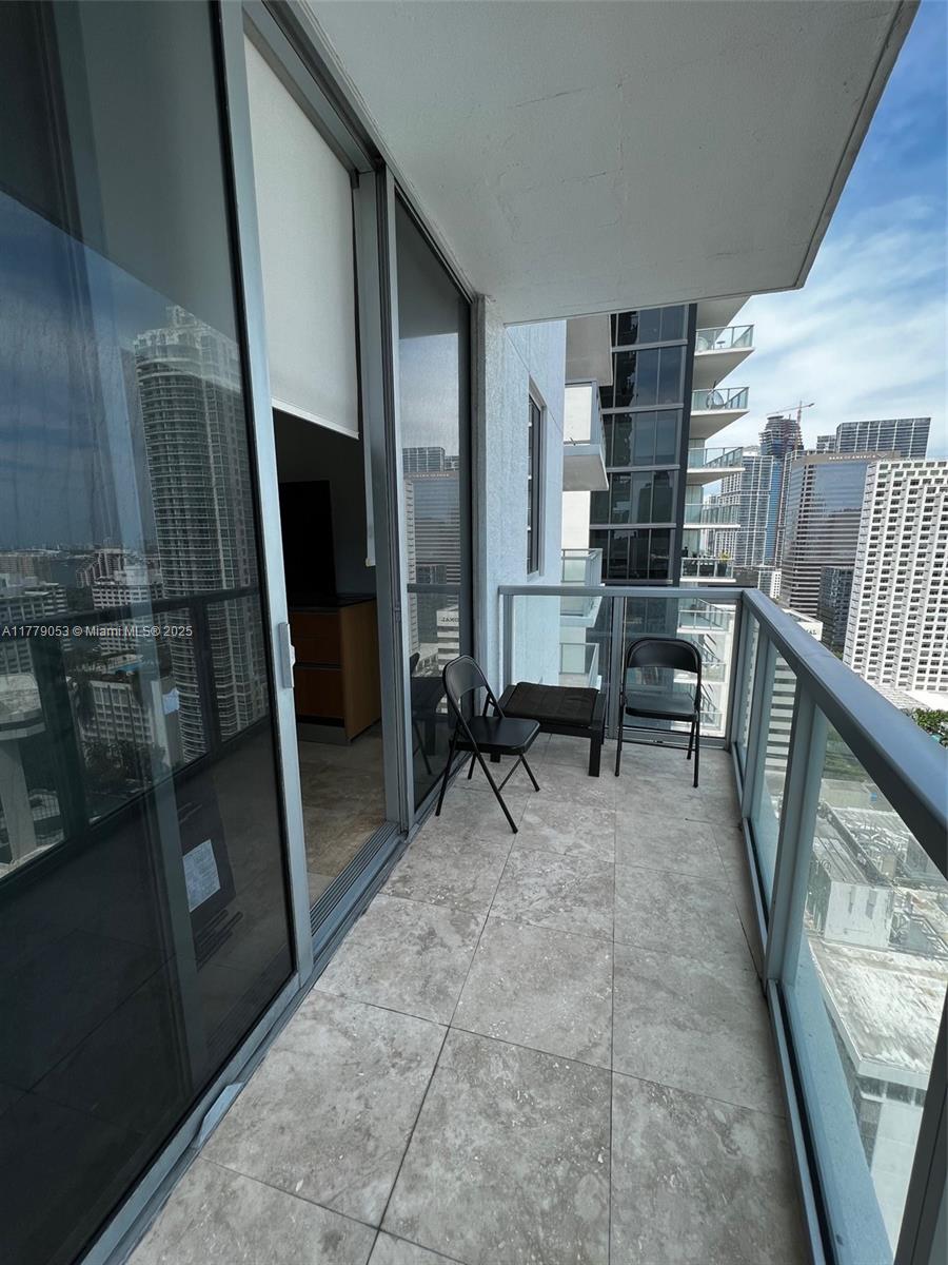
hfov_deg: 89.9
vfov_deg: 106.2
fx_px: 475
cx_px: 474
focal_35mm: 13
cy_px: 632
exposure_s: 1/528
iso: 32
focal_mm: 1.57
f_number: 1.8
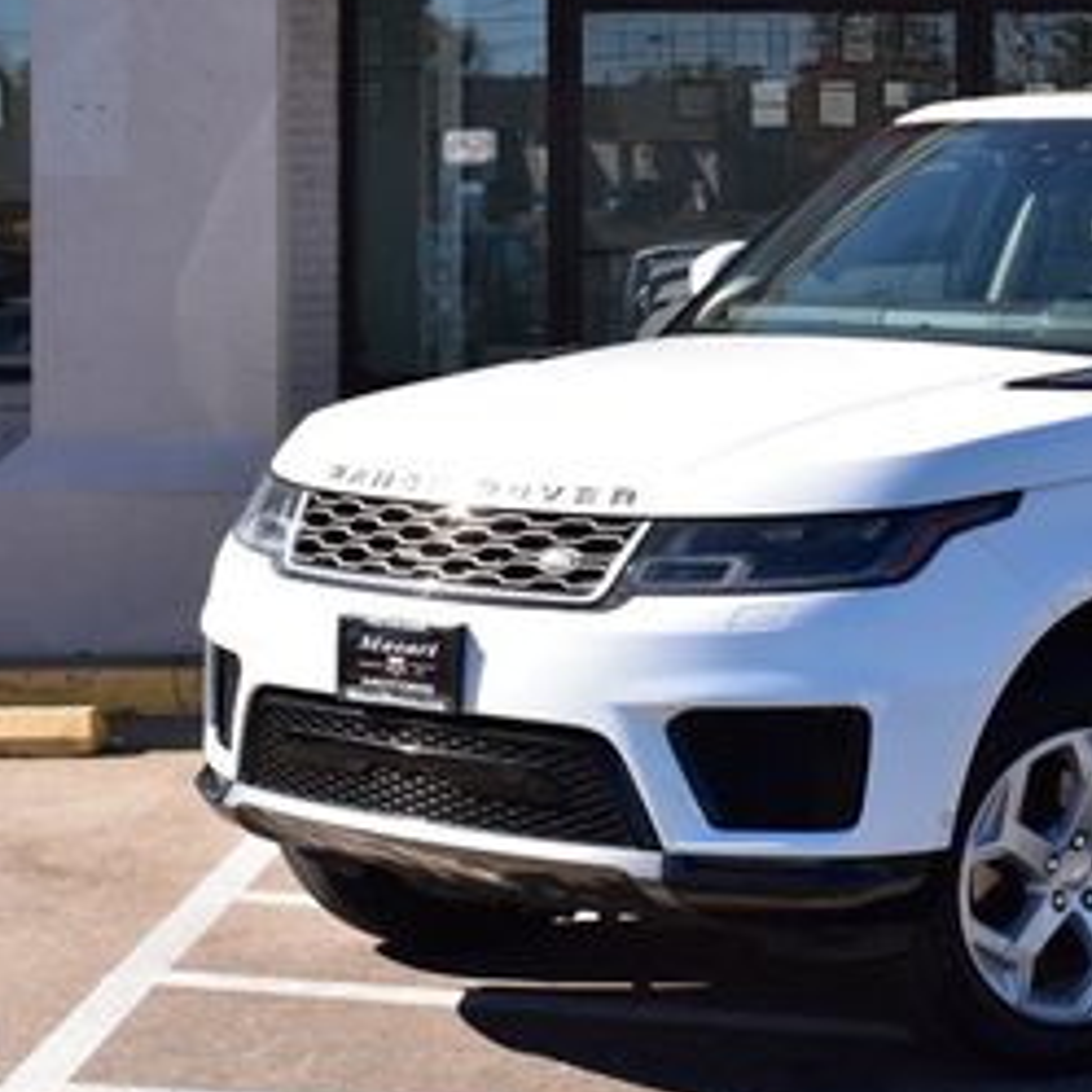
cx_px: 1048
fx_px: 3747
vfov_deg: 16.5
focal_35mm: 105
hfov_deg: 16.3
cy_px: 232
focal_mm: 32
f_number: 11
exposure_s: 1/500
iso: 400
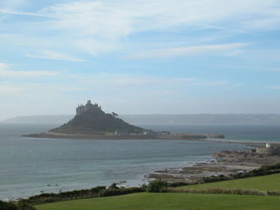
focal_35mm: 75
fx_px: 607
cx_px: 152
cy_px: 111
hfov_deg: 26.0
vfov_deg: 19.6
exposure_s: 1/428
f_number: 6.5
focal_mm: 16.8
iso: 100
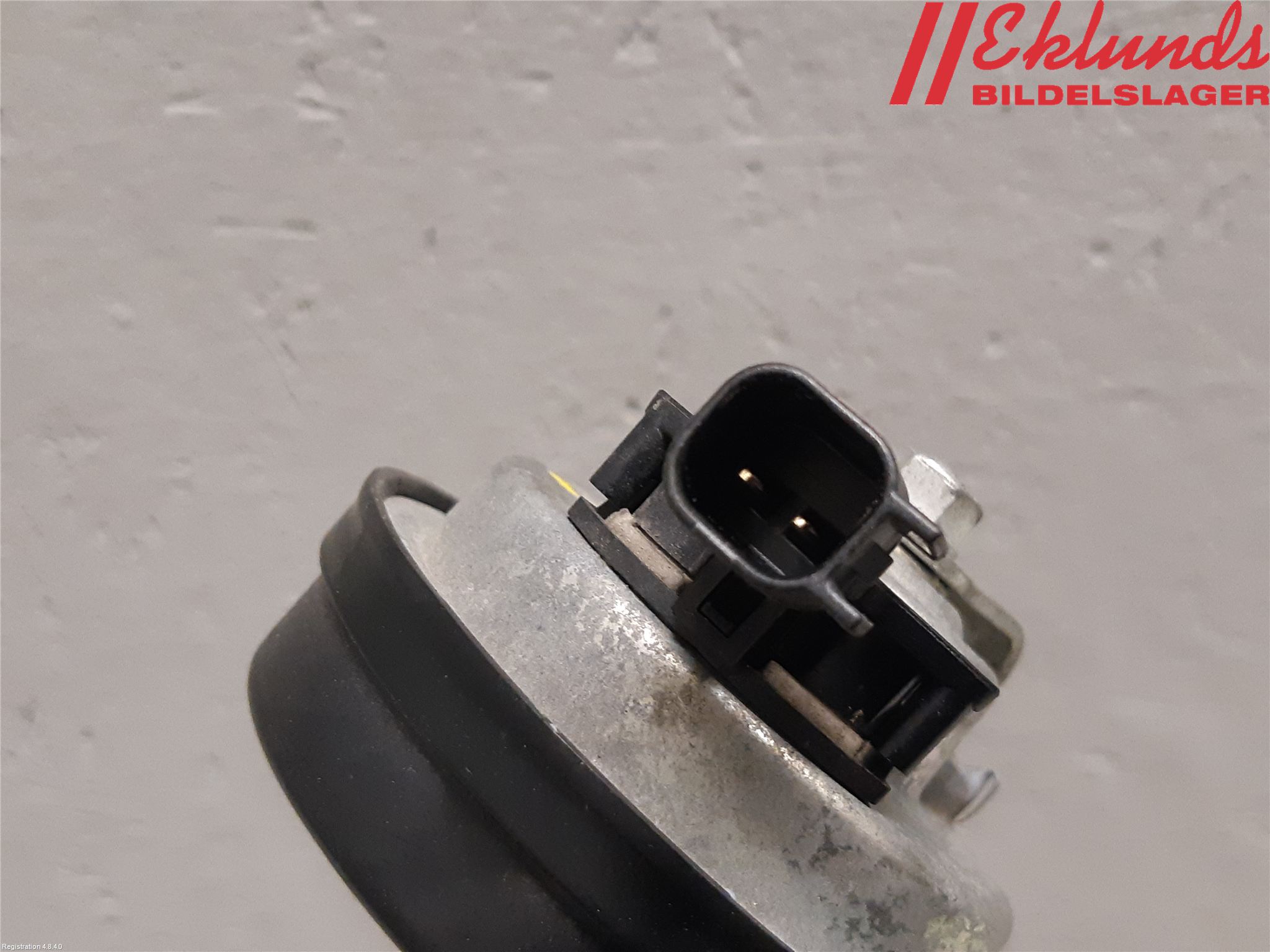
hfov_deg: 67.3
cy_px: 476
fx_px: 954
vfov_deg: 53.1
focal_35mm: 26
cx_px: 635
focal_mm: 3.93
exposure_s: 1/50
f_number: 1.7
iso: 320
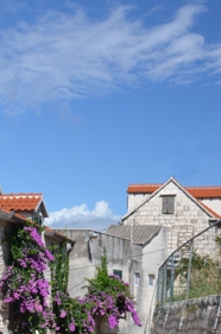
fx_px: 713
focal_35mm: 77
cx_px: -88
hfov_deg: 16.4
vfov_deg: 25.6
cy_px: 292
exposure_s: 1/250
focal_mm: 18
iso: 140
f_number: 8
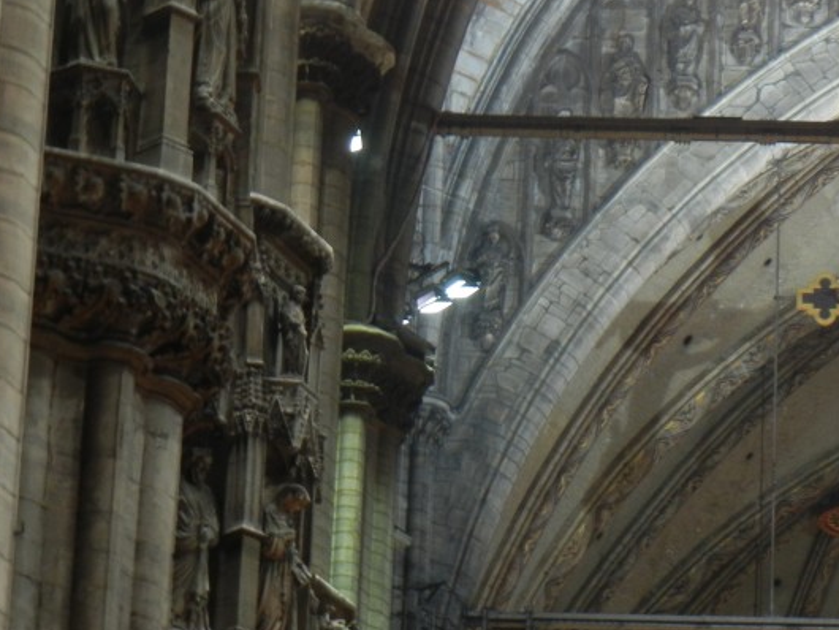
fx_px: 5432
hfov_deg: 8.8
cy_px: 158
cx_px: 665
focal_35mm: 224
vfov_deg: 6.6
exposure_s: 1/2
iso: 200
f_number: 4.6
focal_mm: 20.9
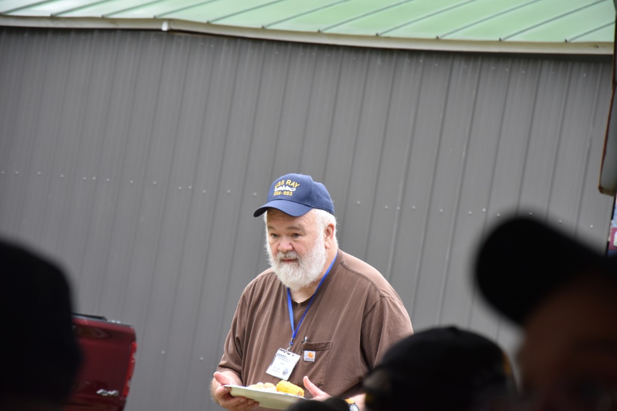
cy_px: 206
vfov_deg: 8.7
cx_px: 308
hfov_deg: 13.0
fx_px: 2699
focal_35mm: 158
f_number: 5.6
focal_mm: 105
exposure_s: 1/250
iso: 720
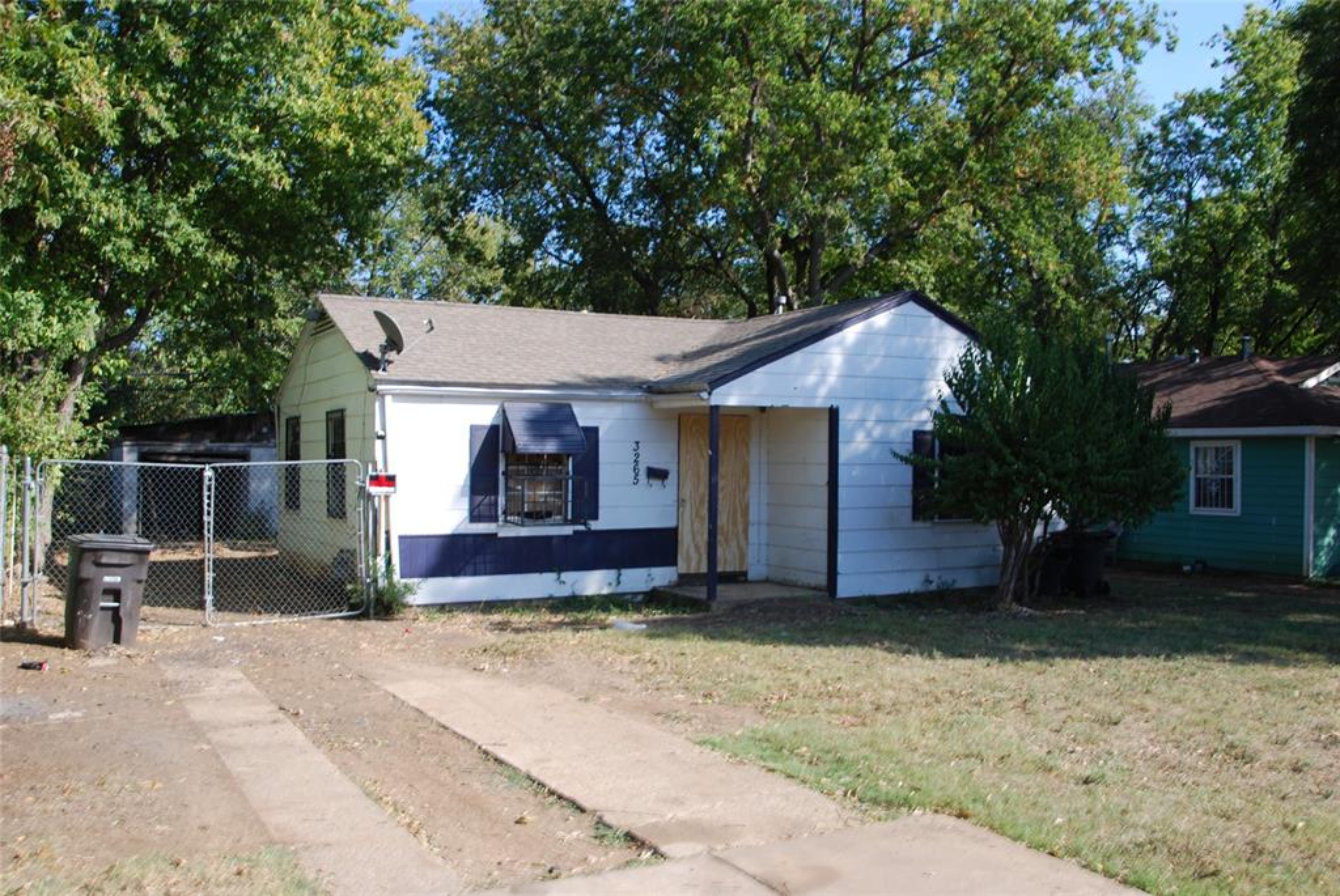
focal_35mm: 32
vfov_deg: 41.8
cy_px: 448
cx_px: 670
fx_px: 1174
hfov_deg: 59.4
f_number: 7.1
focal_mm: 21
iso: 100
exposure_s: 1/160
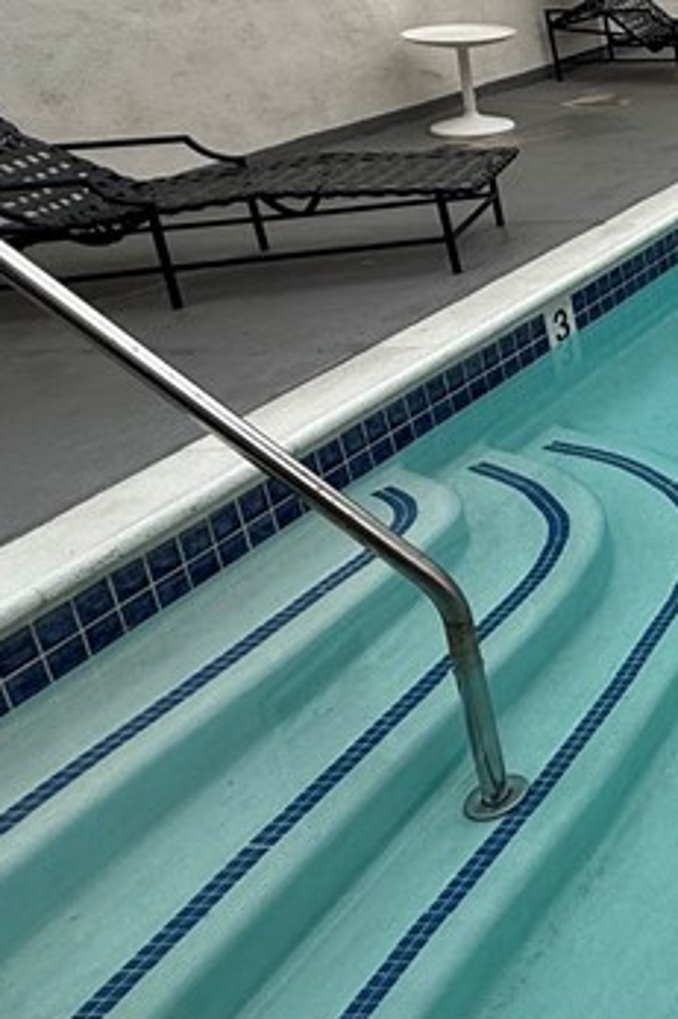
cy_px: 188
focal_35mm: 43
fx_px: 1216
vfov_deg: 43.1
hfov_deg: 19.5
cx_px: 1324
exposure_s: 1/379
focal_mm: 2.22
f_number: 2.2
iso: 50
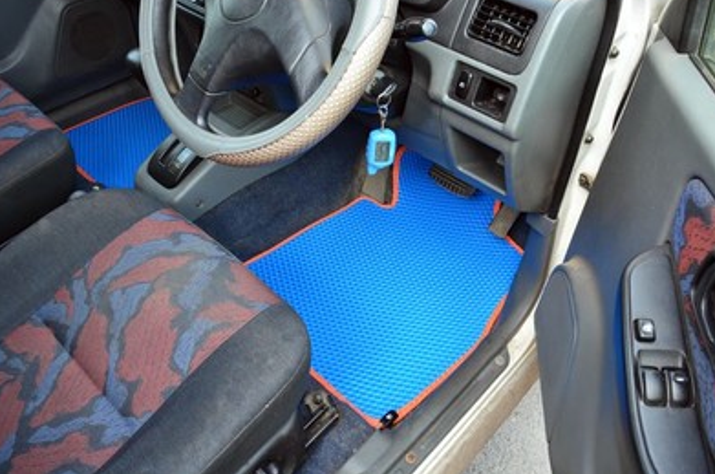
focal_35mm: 29
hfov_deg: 63.7
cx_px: 380
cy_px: 227
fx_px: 575
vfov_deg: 44.8
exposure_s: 1/15
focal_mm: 18
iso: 400
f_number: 8
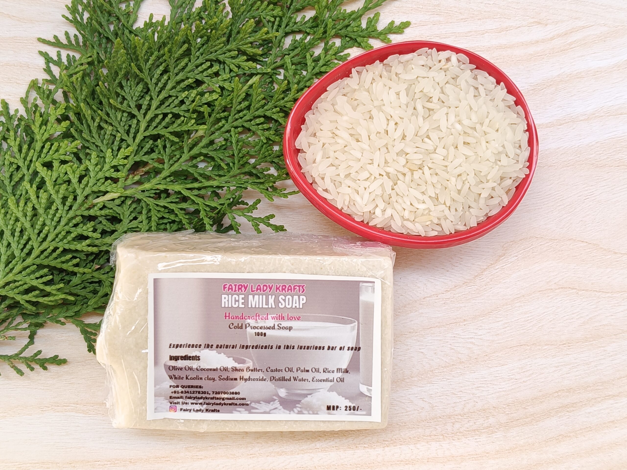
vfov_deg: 30.9
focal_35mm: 47
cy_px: 235
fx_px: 851
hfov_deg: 40.4
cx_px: 314
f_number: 1.8
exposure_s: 1/50
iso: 100
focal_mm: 4.84
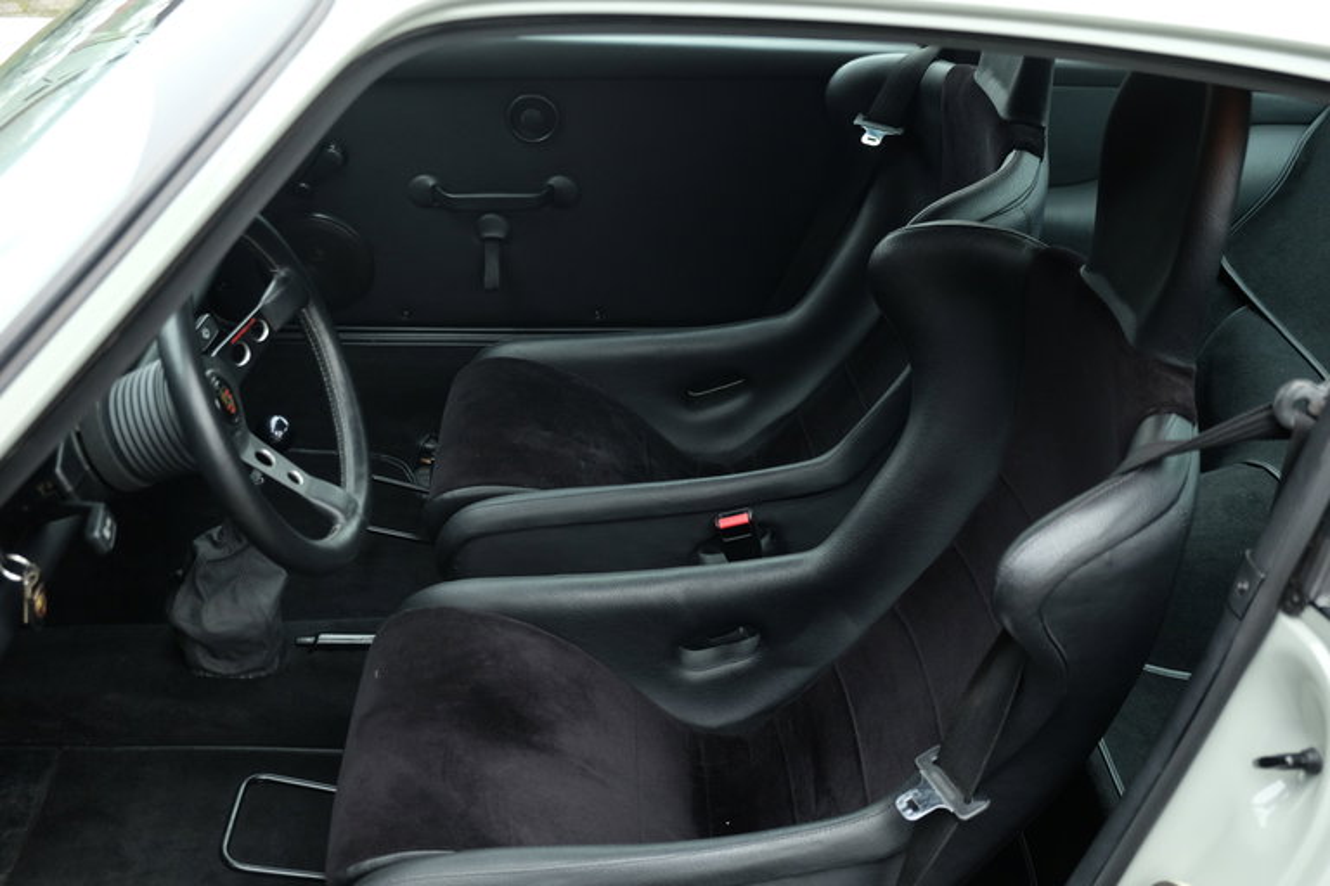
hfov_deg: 48.5
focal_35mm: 40
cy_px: 443
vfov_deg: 33.4
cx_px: 665
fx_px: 1478
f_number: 3.2
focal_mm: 26.5
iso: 640
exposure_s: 1/60
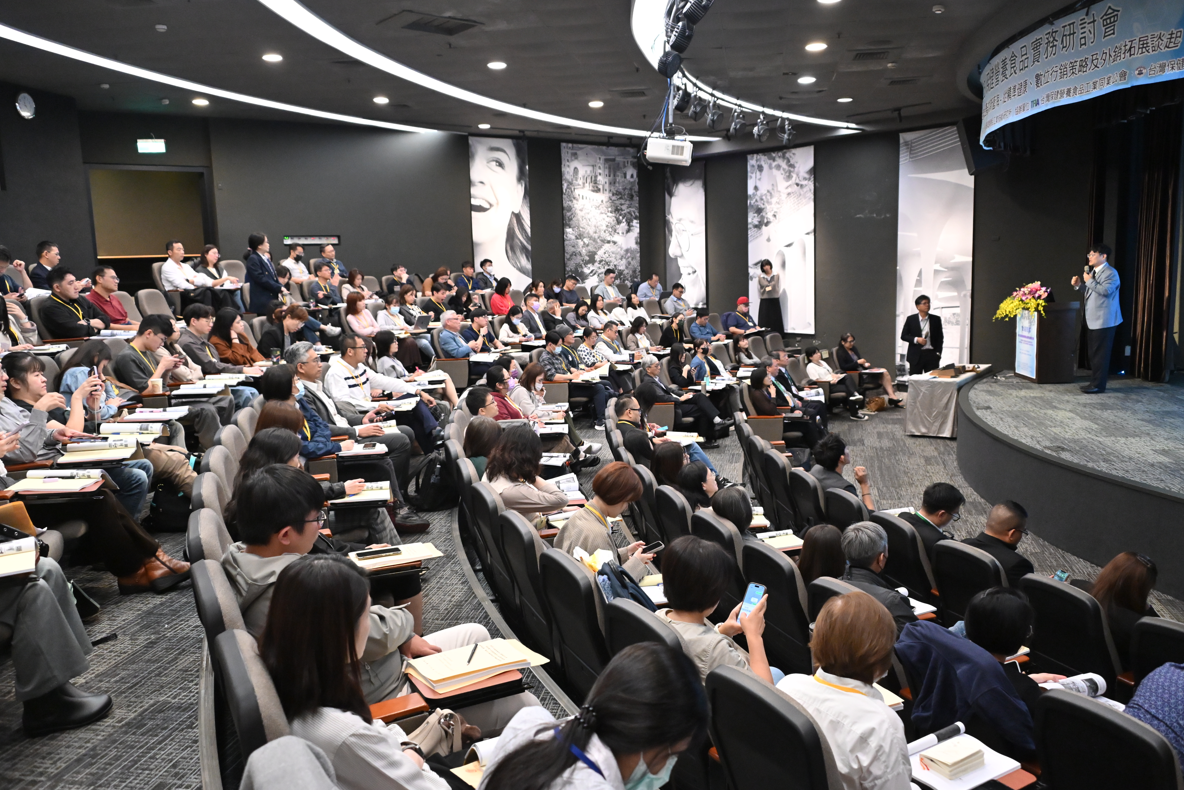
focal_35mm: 29
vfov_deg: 45.0
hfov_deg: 63.6
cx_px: 610
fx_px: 954
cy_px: 389
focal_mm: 28
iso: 6400
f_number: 4.5
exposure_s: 1/125
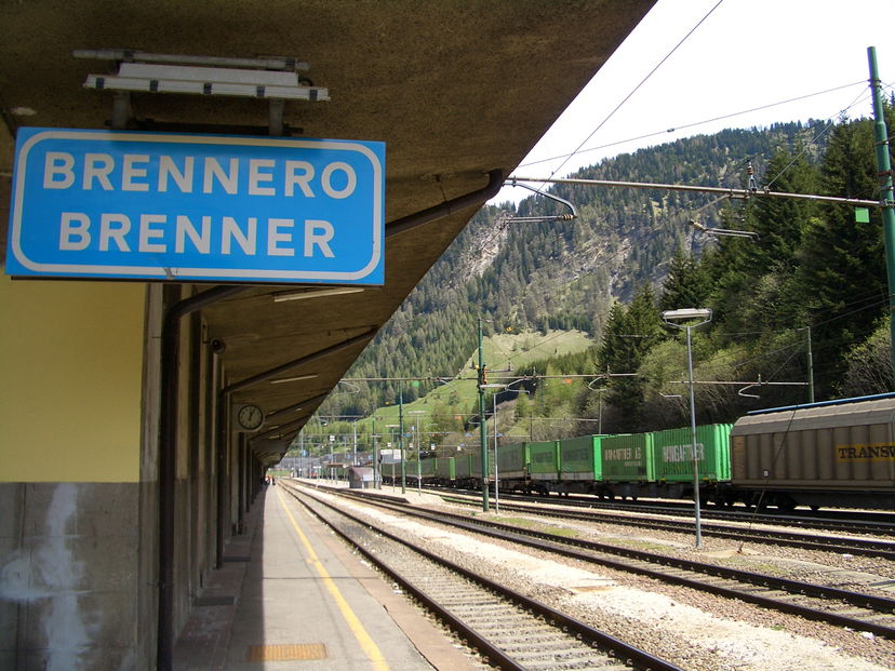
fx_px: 905
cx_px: 448
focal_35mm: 35
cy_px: 336
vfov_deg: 40.7
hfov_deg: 52.6
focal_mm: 5.8
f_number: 4.3
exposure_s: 1/200
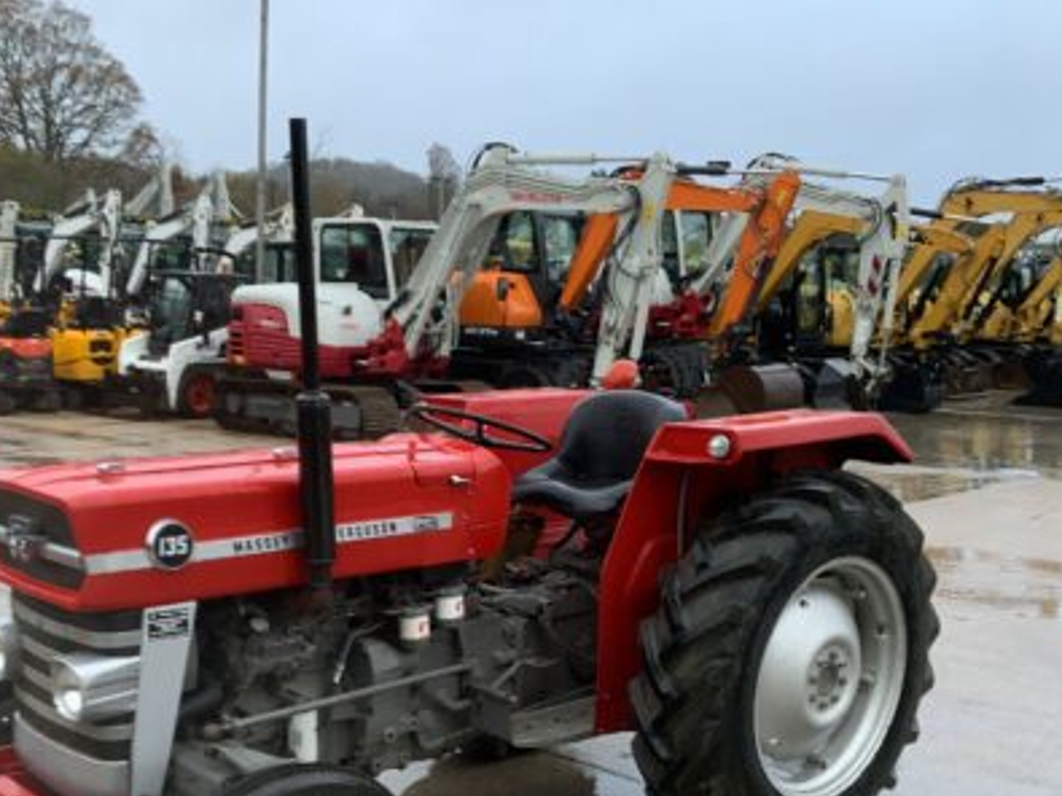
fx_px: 1441
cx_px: 484
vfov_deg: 30.3
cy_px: 602
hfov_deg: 40.4
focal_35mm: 47
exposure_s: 1/60
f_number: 1.8
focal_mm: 3
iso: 100
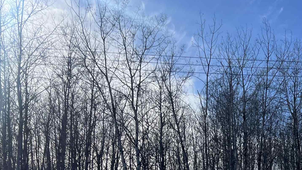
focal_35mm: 61
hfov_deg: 34.1
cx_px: 199
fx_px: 488
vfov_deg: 18.4
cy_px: 217
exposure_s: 1/6993
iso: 50
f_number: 1.5
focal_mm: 5.7
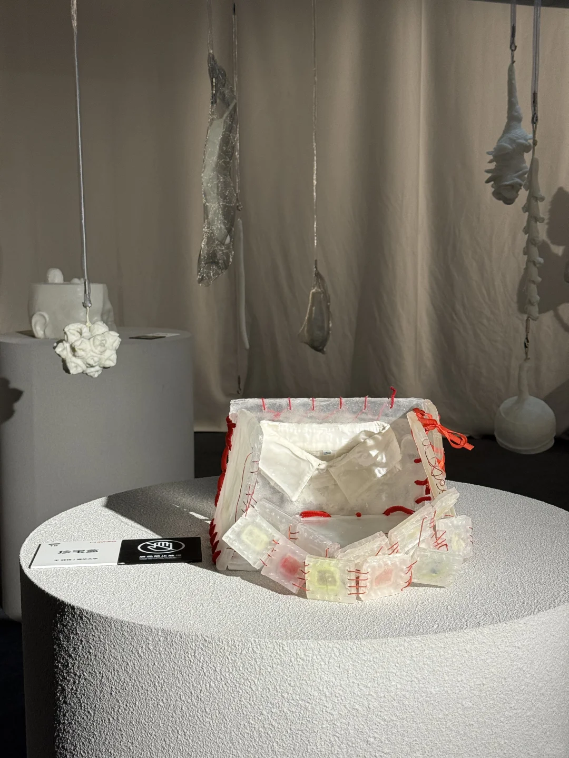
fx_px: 1052
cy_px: 379
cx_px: 284
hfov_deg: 30.3
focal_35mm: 48
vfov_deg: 39.7
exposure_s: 1/50
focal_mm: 6.76
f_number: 1.78
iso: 80
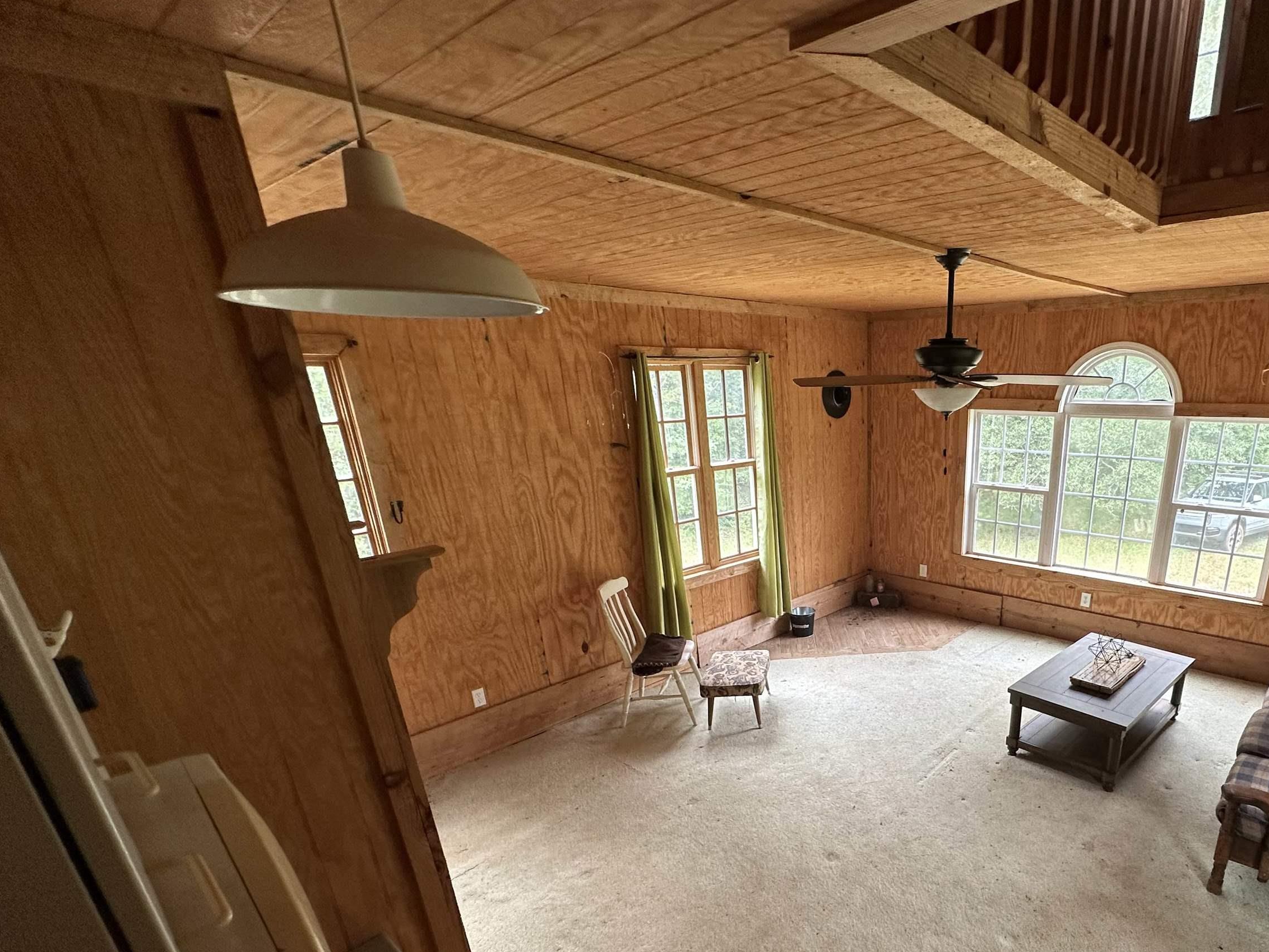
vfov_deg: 66.8
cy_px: 635
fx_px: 697
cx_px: 859
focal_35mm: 19
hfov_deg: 81.4
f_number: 2.2
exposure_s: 1/99
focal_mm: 2.22
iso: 125
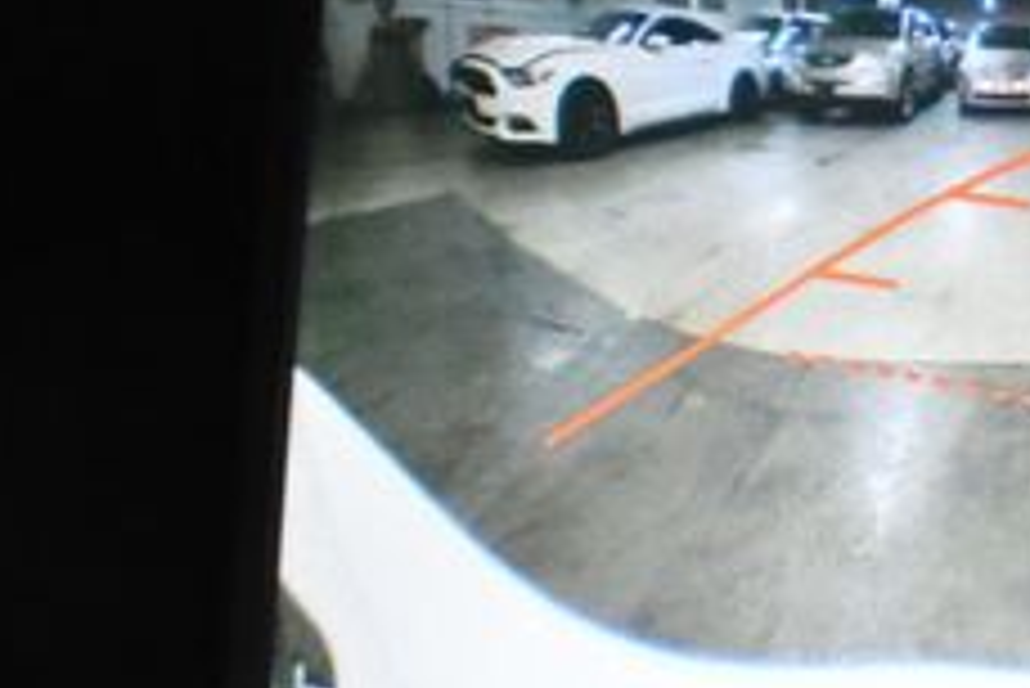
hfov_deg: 17.8
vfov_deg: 12.2
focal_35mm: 112
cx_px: 1057
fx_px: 3206
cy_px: 306
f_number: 3.5
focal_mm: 20
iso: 2800
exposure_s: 1/125
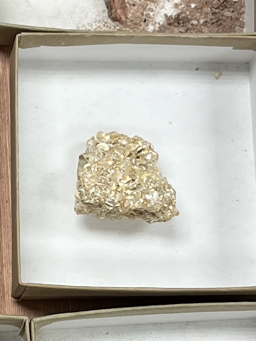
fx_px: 256
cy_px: 170
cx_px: 128
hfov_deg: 53.1
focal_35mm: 26
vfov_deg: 67.3
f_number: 1.6
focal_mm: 5.1
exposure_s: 1/120
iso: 64
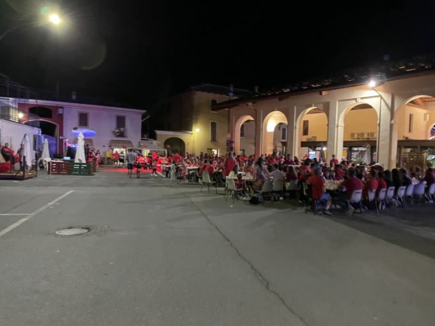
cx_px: 218
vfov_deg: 53.1
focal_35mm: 26
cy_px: 163
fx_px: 327
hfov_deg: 67.3
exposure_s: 1/25
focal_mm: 4.2
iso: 640
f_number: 1.6
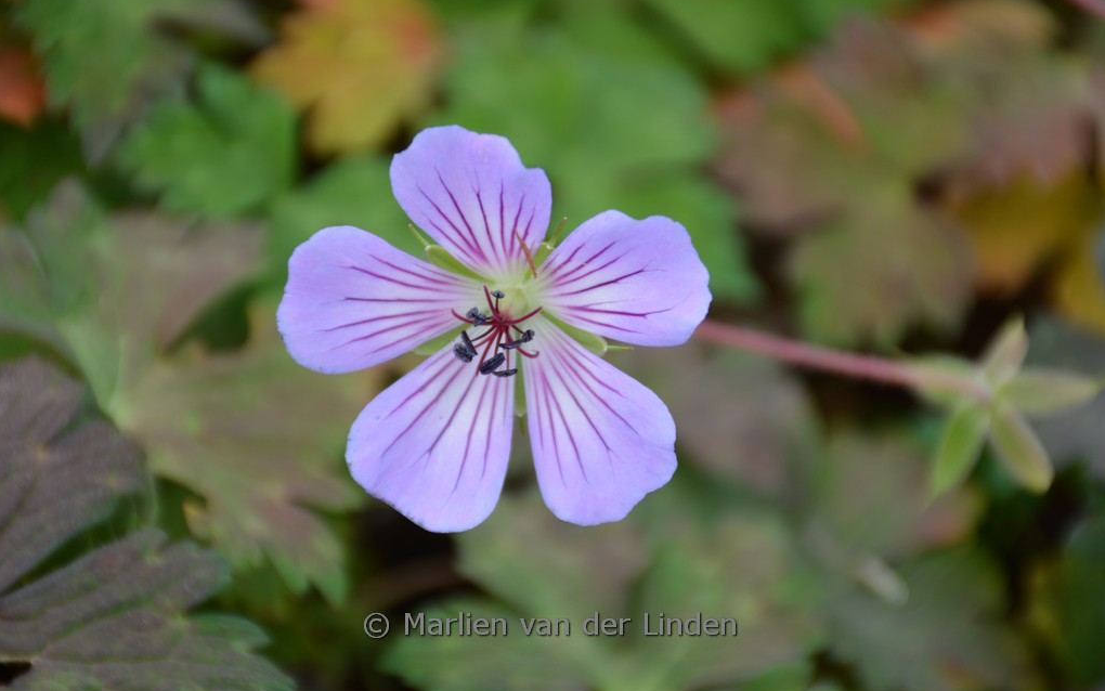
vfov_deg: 7.4
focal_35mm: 178
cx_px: 552
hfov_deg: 11.8
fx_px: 5362
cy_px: 330
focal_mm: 116
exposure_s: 1/160
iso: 200
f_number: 6.3
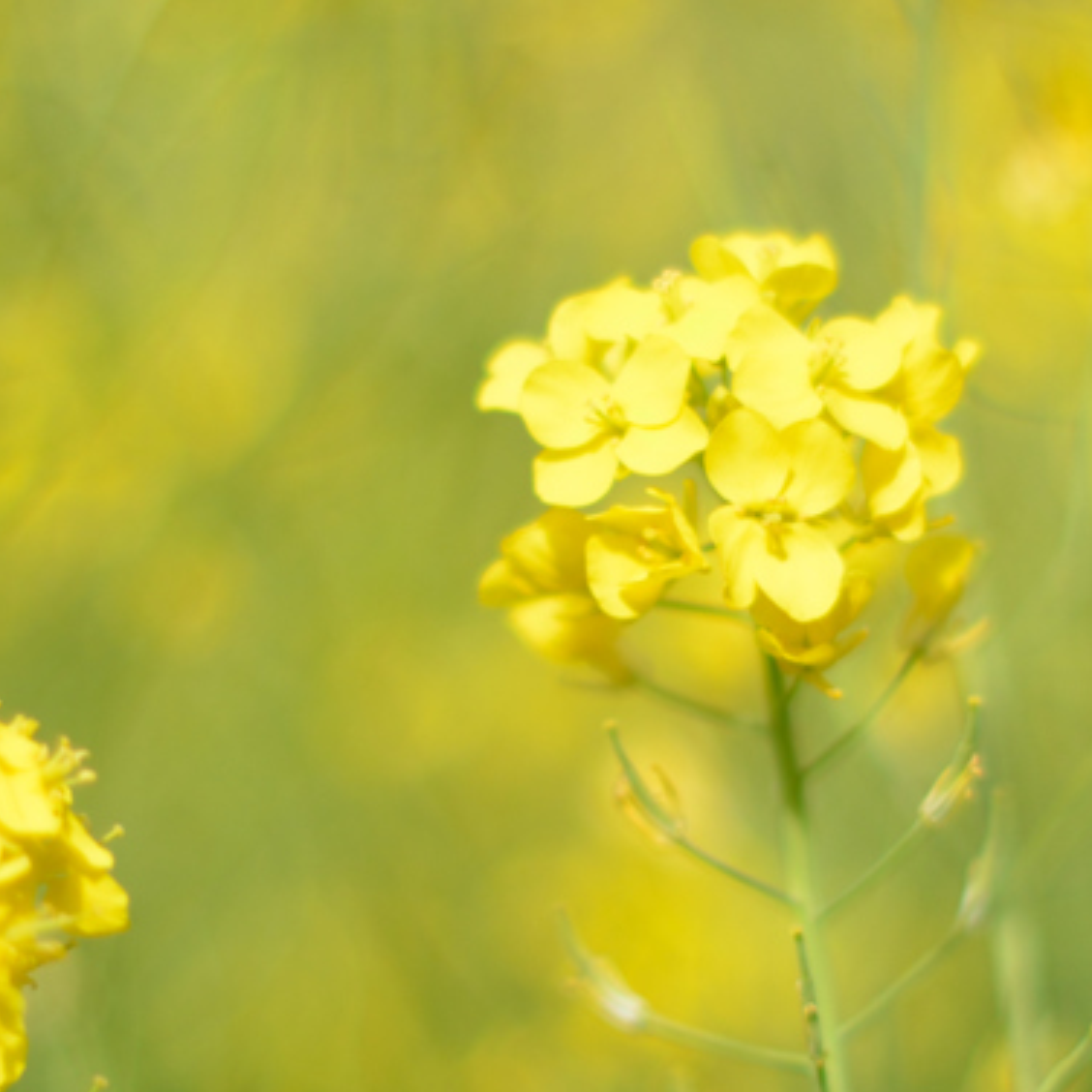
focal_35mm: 173
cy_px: 418
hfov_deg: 10.1
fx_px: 6174
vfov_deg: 10.1
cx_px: 703
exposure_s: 1/8000
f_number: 1.4
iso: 100
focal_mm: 50
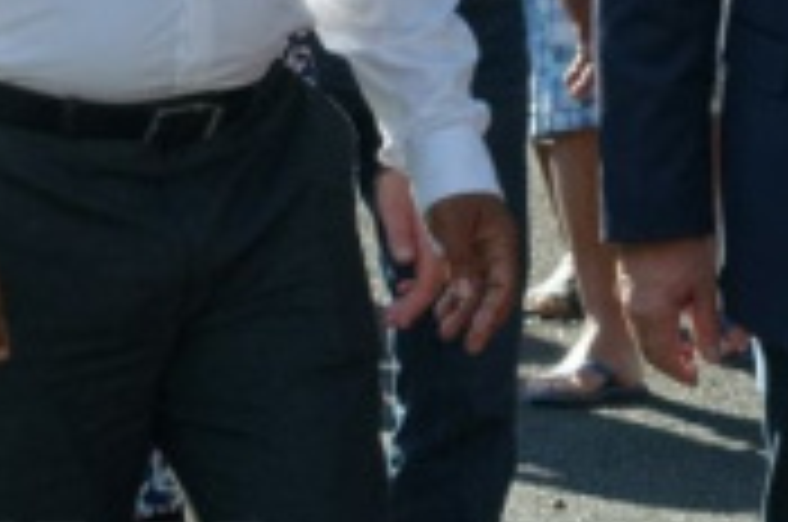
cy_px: 50
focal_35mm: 481
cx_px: 937
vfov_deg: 2.8
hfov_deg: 4.3
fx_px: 10509
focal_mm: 70
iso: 250
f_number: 9
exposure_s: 1/400
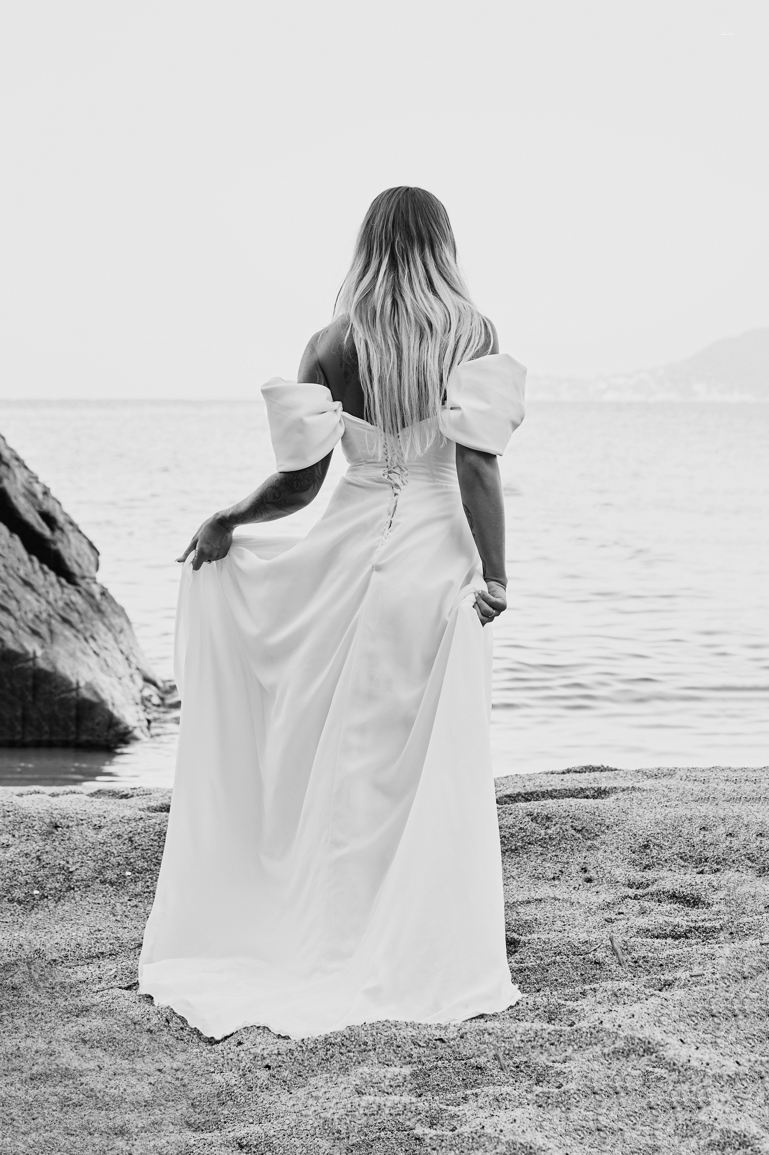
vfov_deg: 27.0
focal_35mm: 75
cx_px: 384
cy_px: 578
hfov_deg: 18.2
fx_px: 2403
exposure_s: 1/640
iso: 400
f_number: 3.5
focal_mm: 50
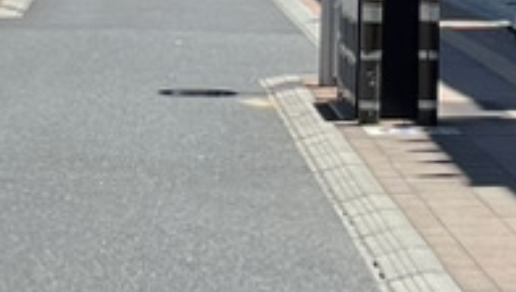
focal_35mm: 173
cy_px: -789
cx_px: 411
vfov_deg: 6.1
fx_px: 2371
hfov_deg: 12.4
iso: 32
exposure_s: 1/2212
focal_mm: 4.2
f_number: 1.6
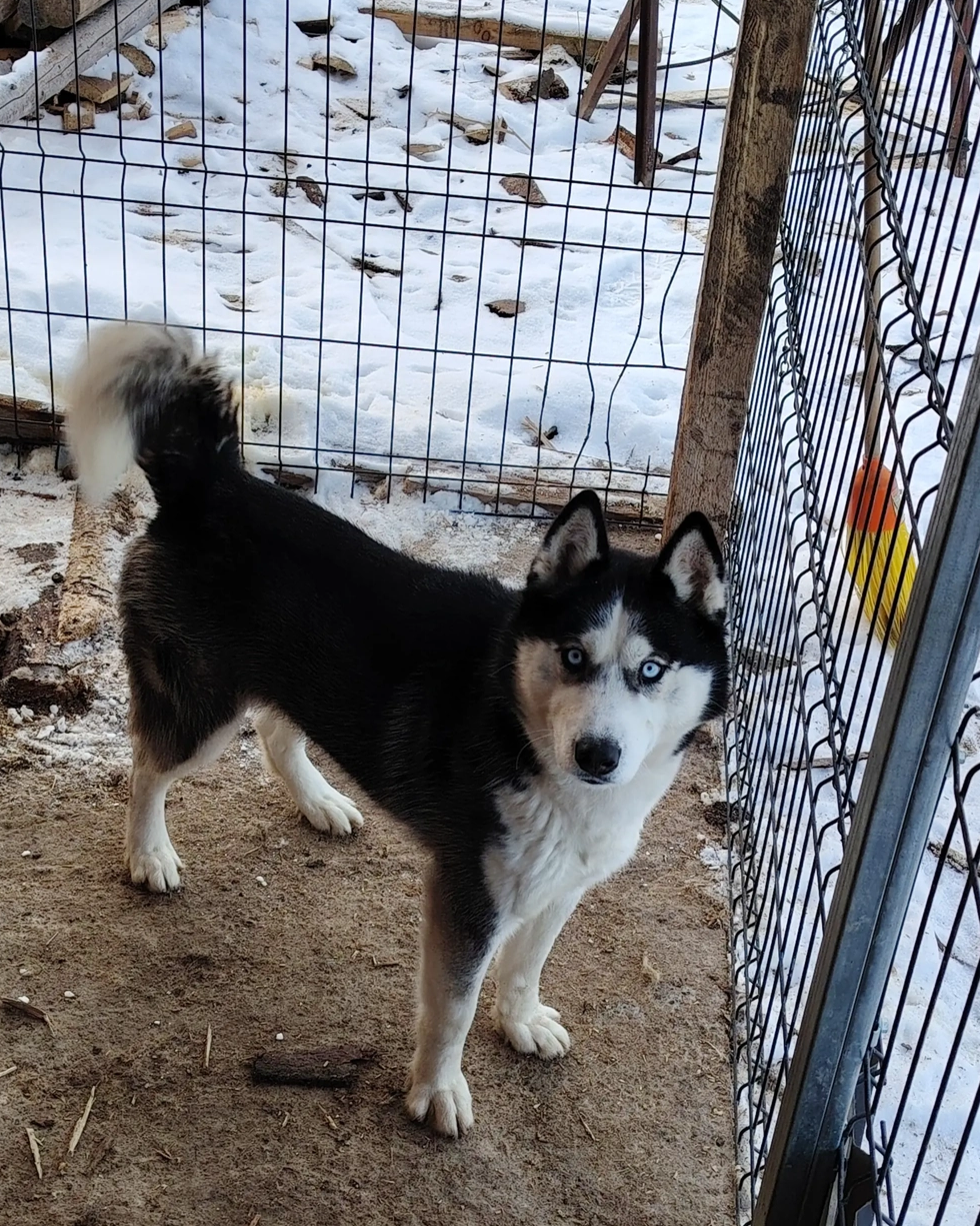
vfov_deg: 36.7
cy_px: 623
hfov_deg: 29.7
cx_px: 489
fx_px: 1849
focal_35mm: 51
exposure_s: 1/134
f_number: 1.75
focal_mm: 5.25
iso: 100
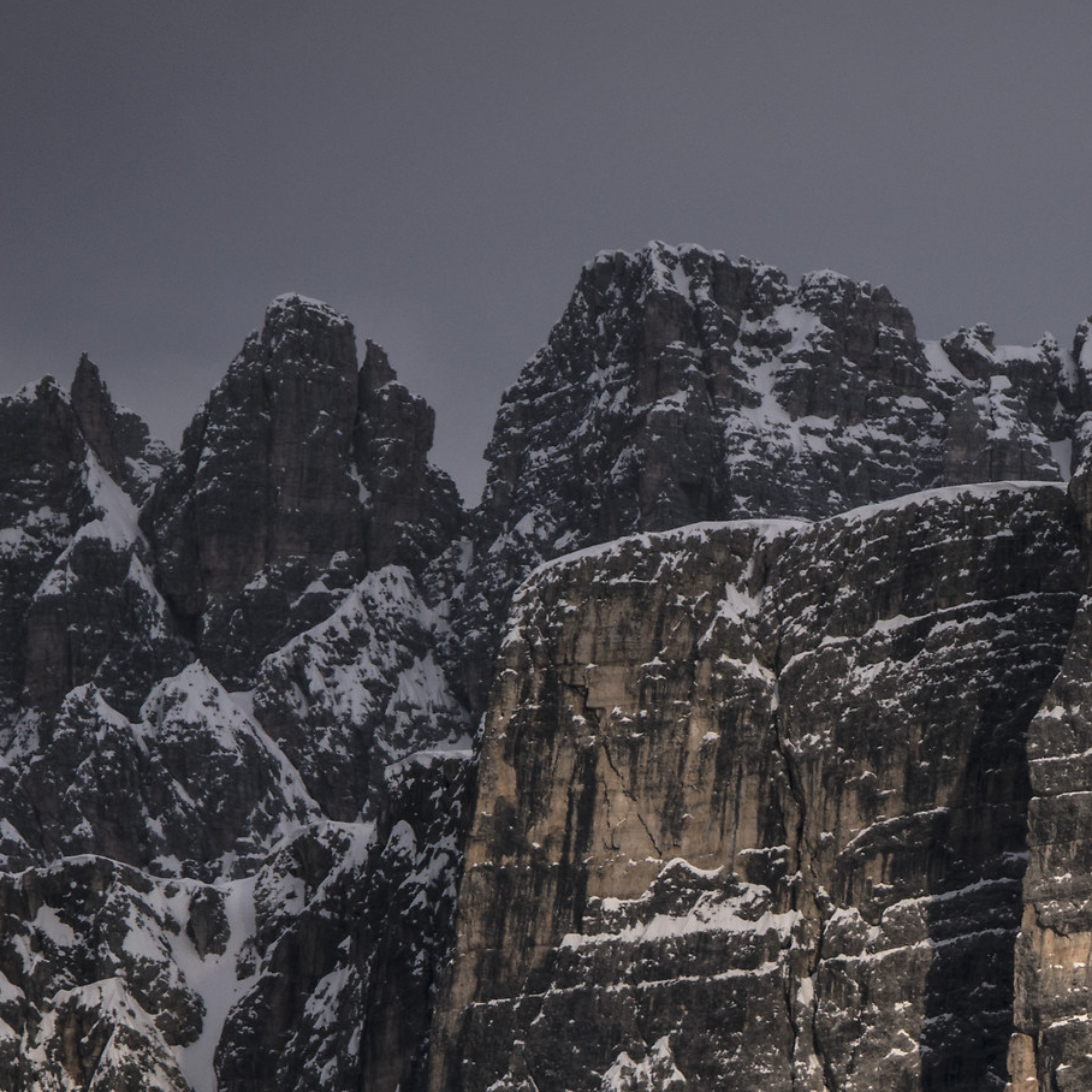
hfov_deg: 5.2
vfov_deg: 5.2
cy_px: 900
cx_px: 900
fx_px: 12028
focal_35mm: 337
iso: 100
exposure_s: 1/160
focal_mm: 100
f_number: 16
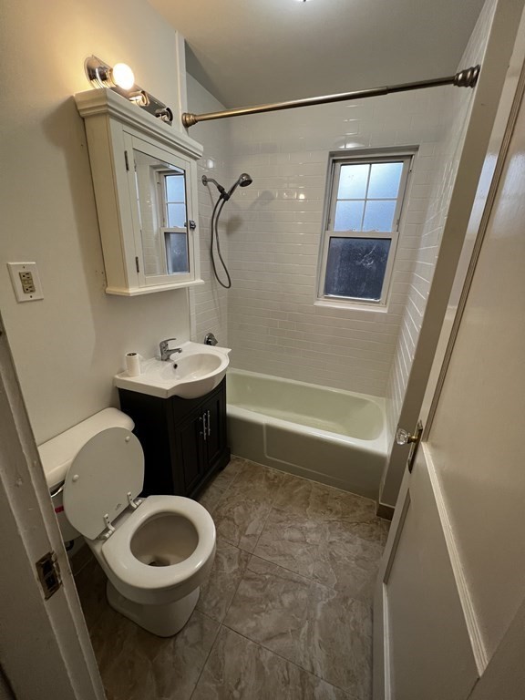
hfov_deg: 89.9
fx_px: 263
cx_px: 262
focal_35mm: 13
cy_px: 350
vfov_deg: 106.2
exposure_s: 1/120
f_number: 1.8
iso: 160
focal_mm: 1.57
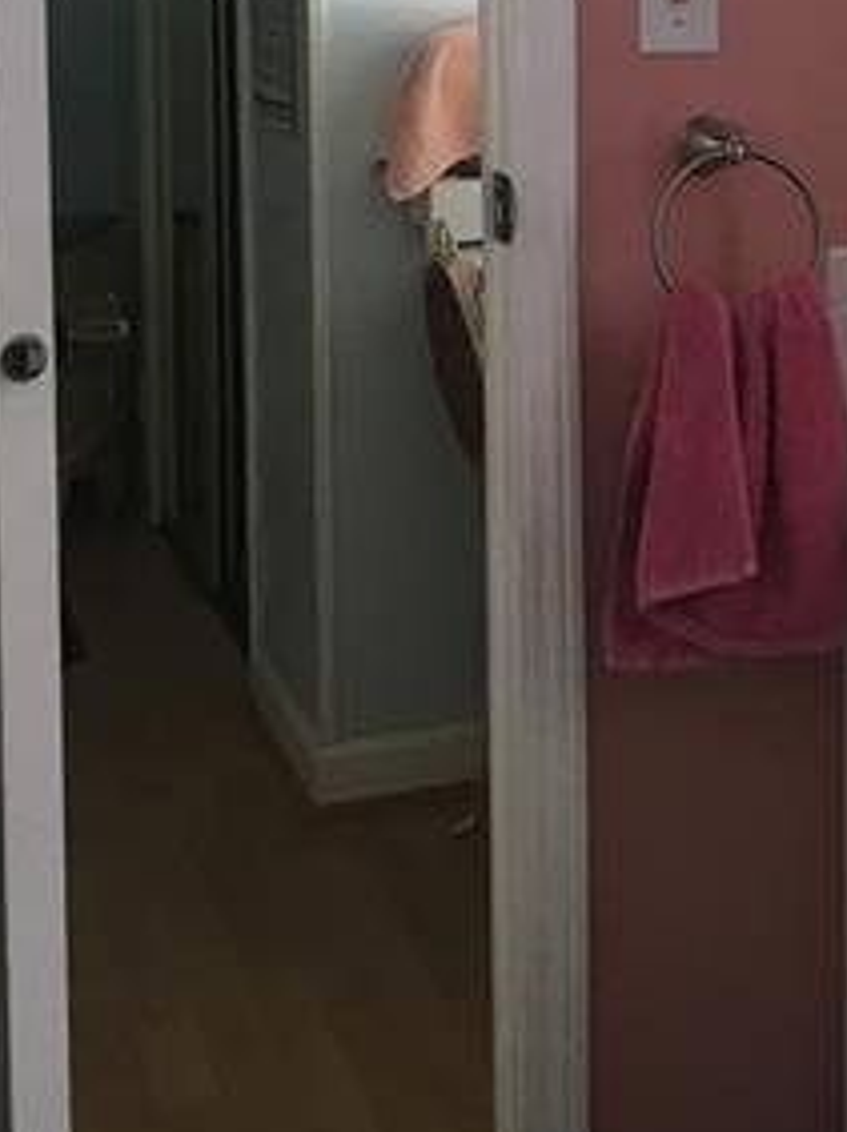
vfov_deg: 23.8
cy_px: 36
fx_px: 2581
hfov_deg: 17.6
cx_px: 1072
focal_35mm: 79
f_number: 2.2
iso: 50
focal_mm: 4.15
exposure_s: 1/30
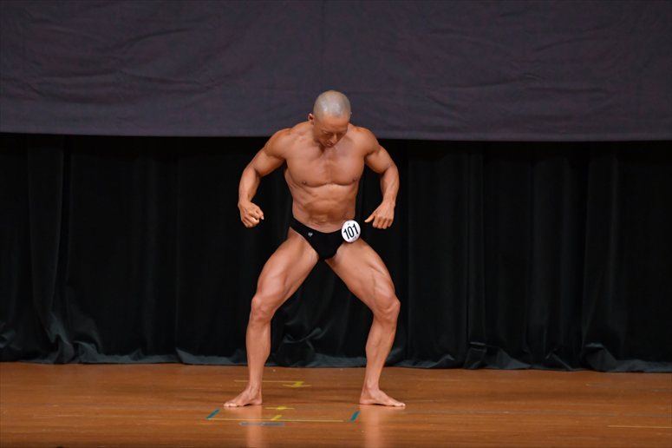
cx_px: 336
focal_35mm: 300
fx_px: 5597
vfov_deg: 4.6
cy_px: 224
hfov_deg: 6.9
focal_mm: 200
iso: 4000
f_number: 5.6
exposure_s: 1/400
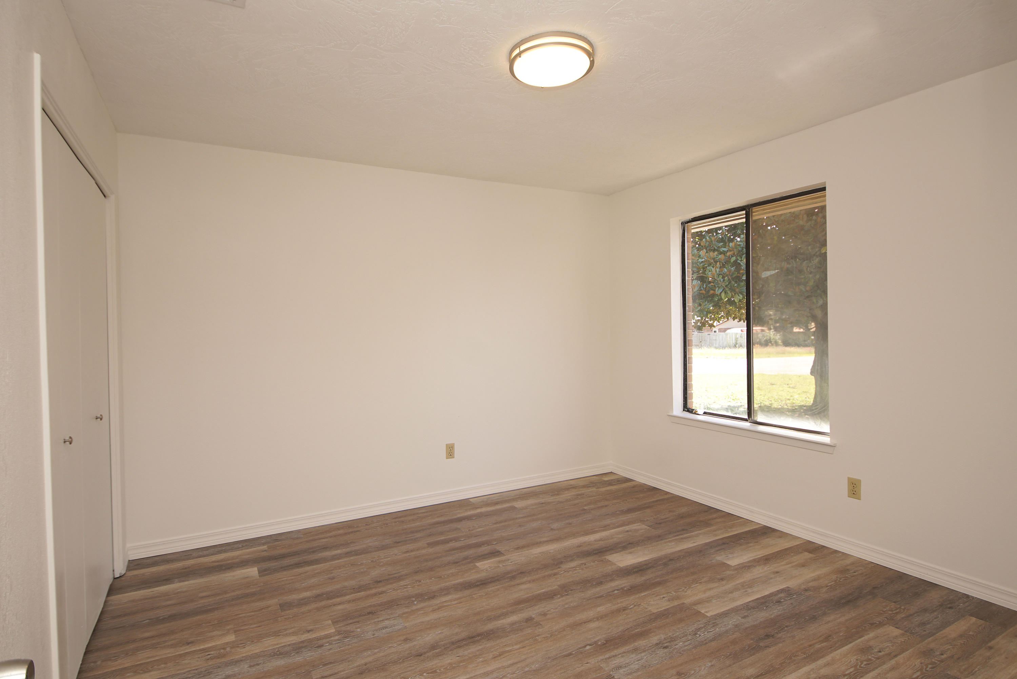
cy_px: 340
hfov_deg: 90.0
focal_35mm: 18
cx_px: 508
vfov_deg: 67.4
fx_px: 509
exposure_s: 1/60
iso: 100
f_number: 4.5
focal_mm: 12
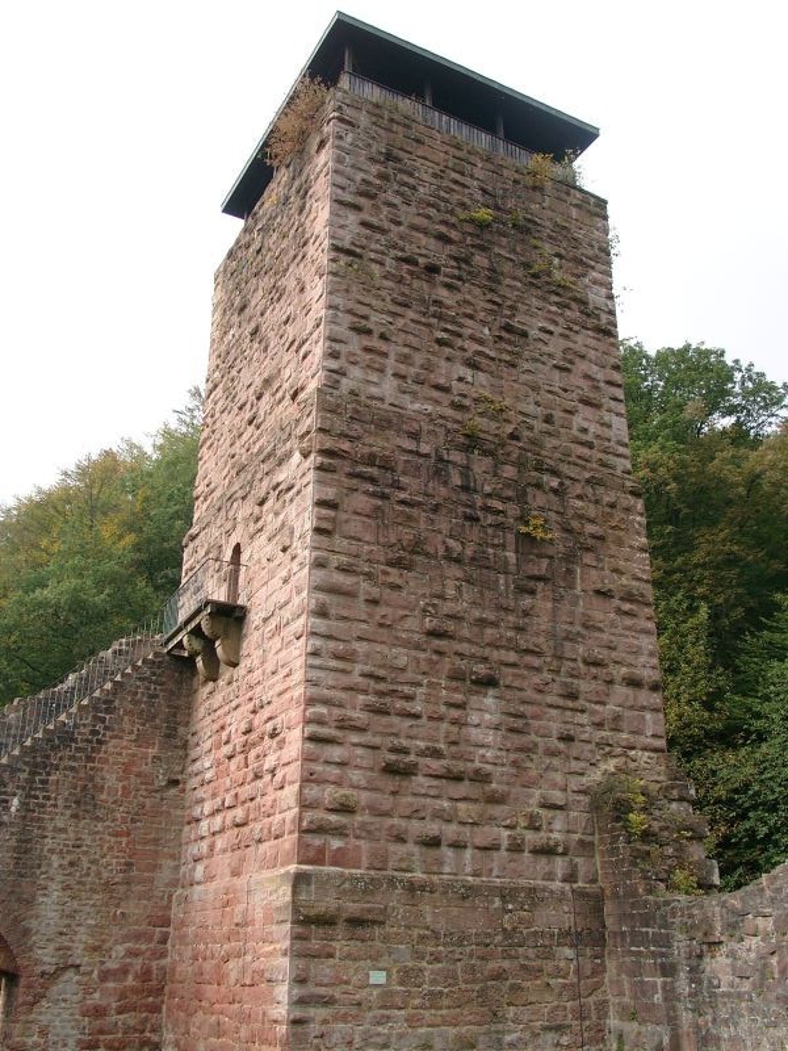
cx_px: 394
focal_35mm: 34
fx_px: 1032
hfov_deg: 41.8
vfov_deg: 54.0
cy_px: 526
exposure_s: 1/240
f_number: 4
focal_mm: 7.13
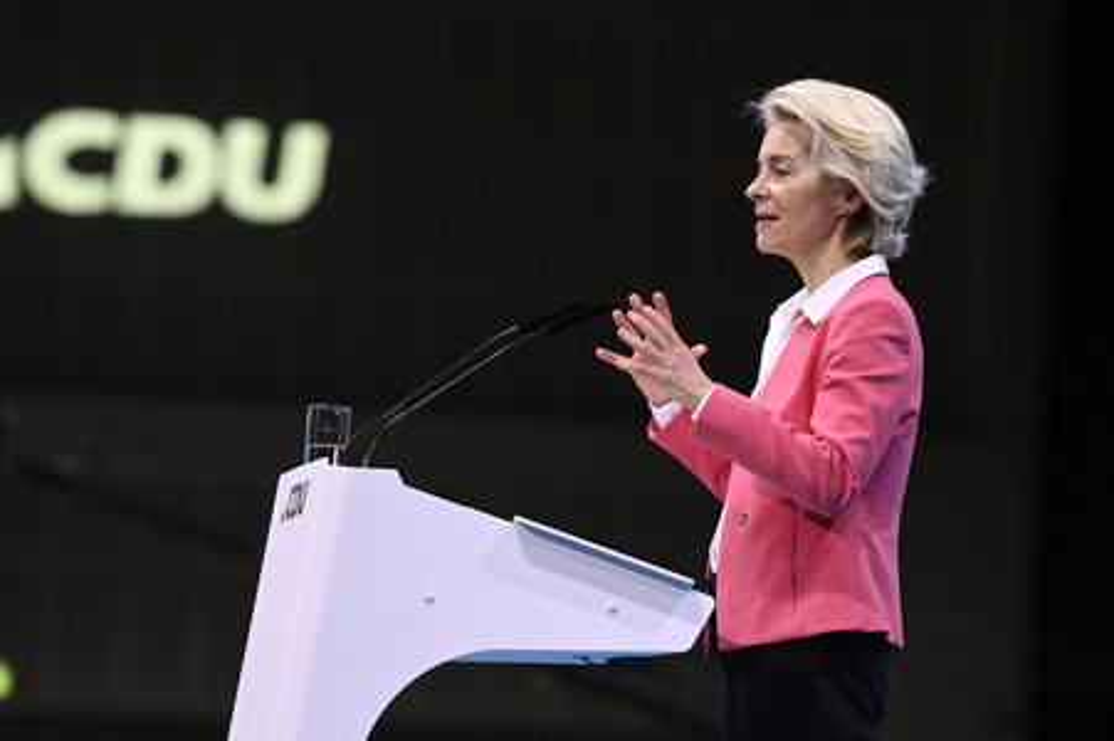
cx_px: 557
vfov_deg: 6.9
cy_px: 370
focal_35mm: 200
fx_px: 6184
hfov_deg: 10.3
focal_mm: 200
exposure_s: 1/800
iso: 6400
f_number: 4.5
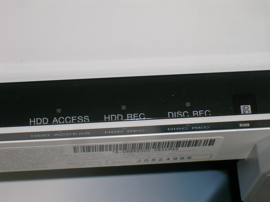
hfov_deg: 18.7
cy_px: 101
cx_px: 135
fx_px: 819
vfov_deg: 14.1
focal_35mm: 105
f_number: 8.2
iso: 50
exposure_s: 1/60.1
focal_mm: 16.2
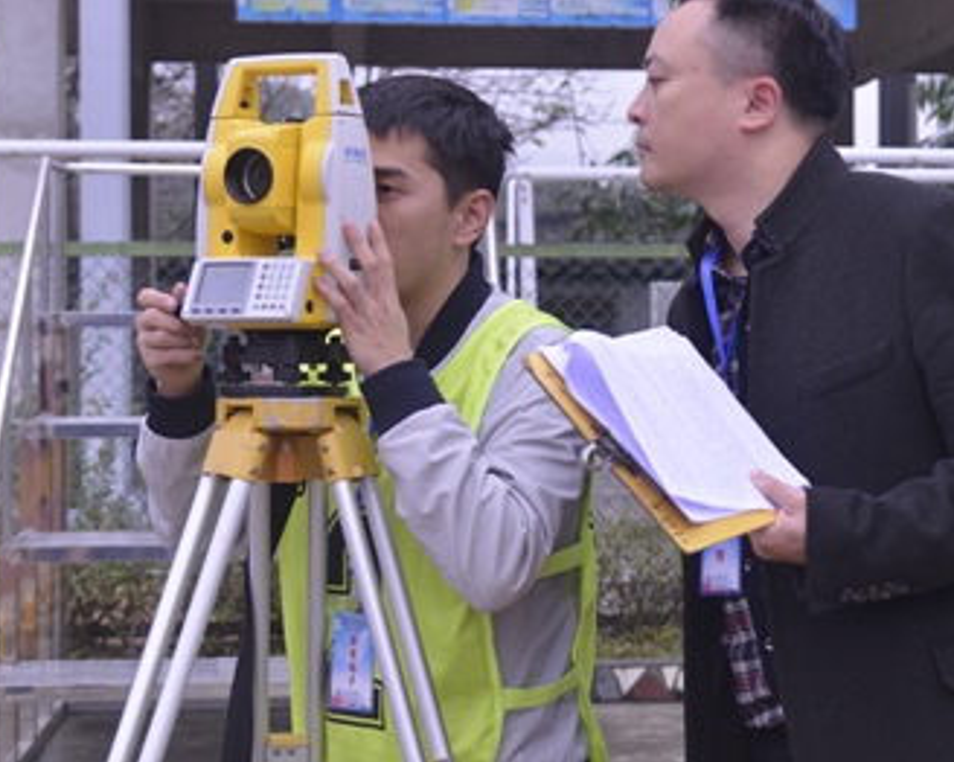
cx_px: 843
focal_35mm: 88
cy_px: 269
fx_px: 2483
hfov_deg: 21.3
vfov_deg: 17.4
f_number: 5
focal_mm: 48
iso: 180
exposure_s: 1/160
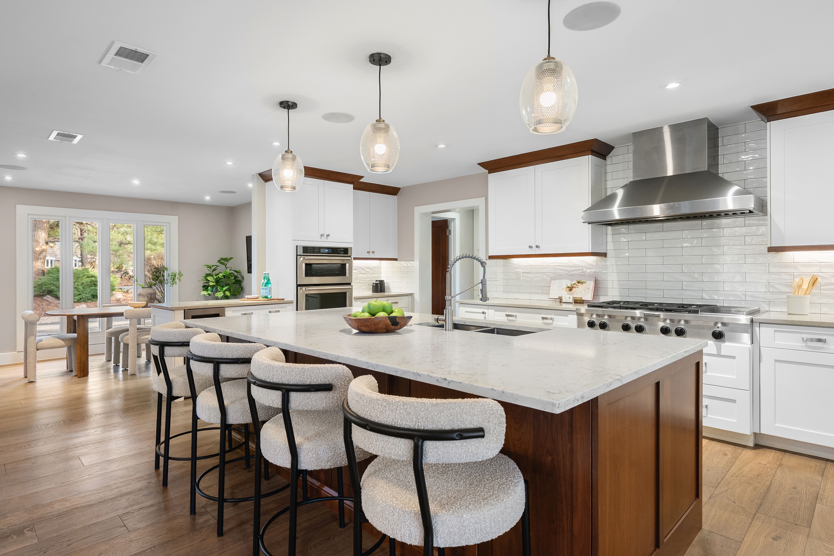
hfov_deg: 86.9
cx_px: 417
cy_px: 278
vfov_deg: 64.6
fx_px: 440
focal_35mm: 19
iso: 800
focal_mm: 19
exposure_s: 1/4
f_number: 9
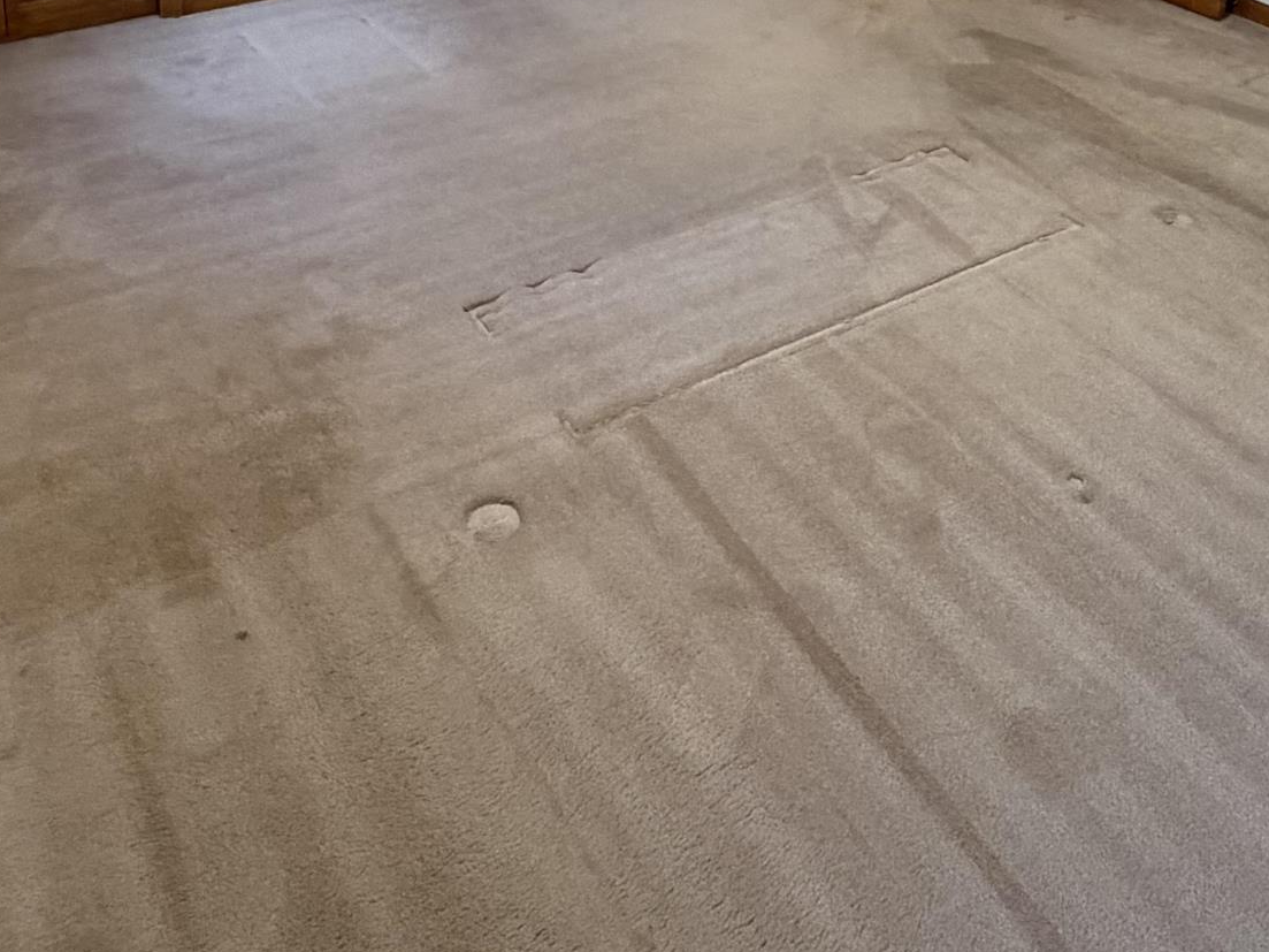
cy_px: -221
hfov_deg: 47.1
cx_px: 848
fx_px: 1430
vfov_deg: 30.6
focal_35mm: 39
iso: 500
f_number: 2.2
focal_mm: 2.22
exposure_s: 1/60
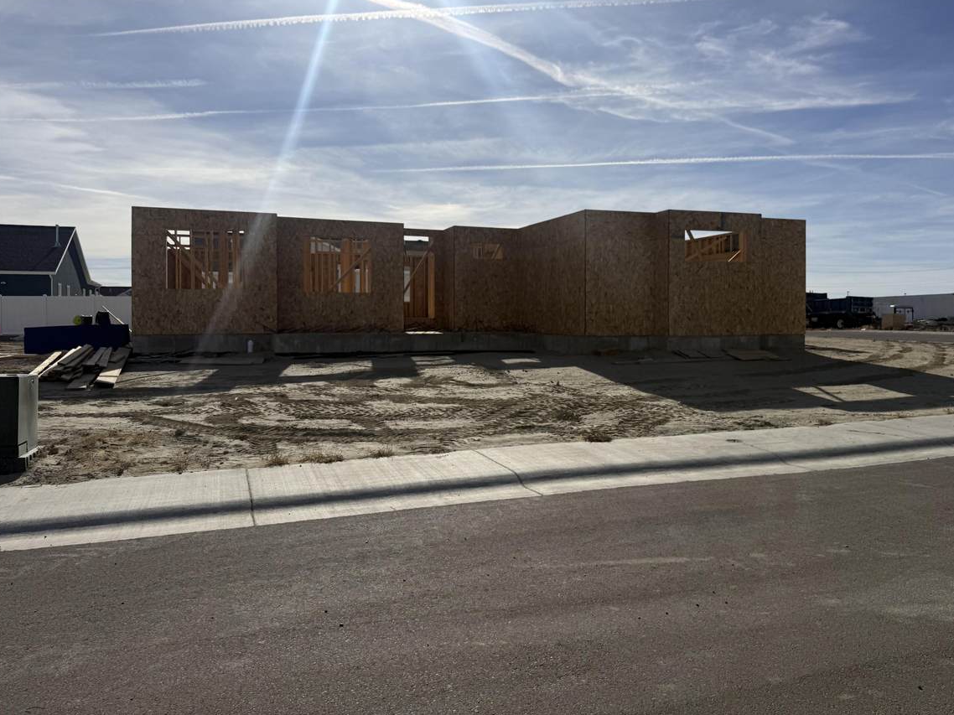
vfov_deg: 51.2
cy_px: 315
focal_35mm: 27
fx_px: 744
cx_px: 511
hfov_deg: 65.3
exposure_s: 1/22727
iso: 50
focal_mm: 6.76
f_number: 1.78
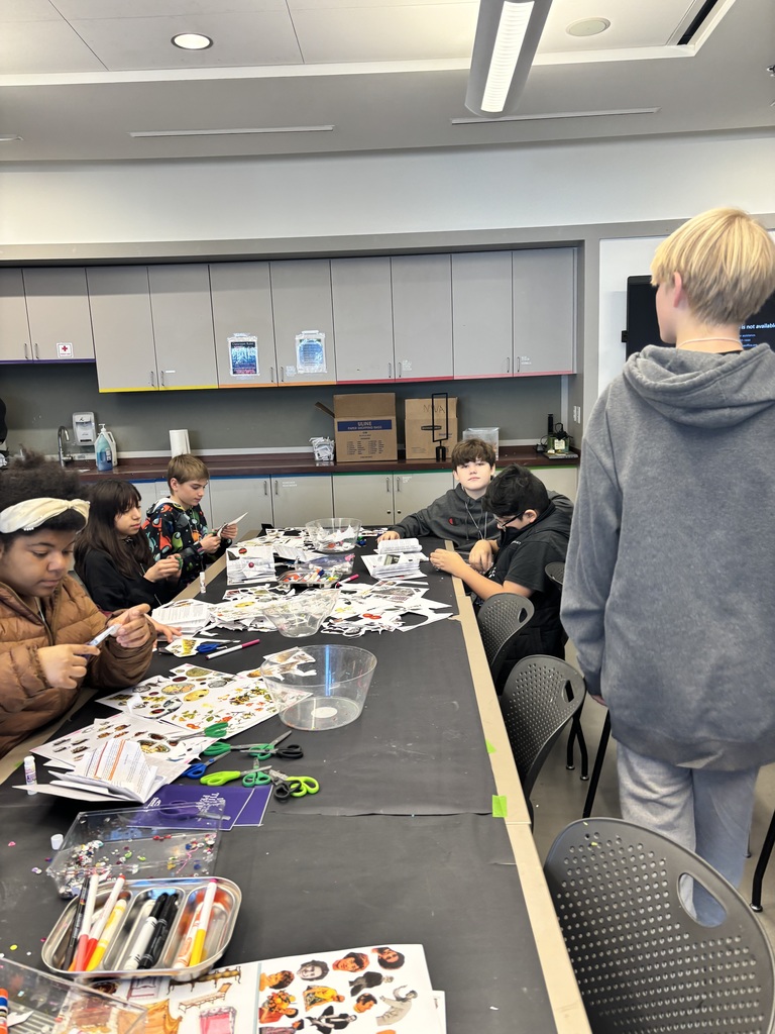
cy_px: 517
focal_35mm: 26
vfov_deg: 67.3
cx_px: 388
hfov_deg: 53.1
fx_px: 776
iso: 100
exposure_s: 1/60
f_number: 1.6
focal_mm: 5.96
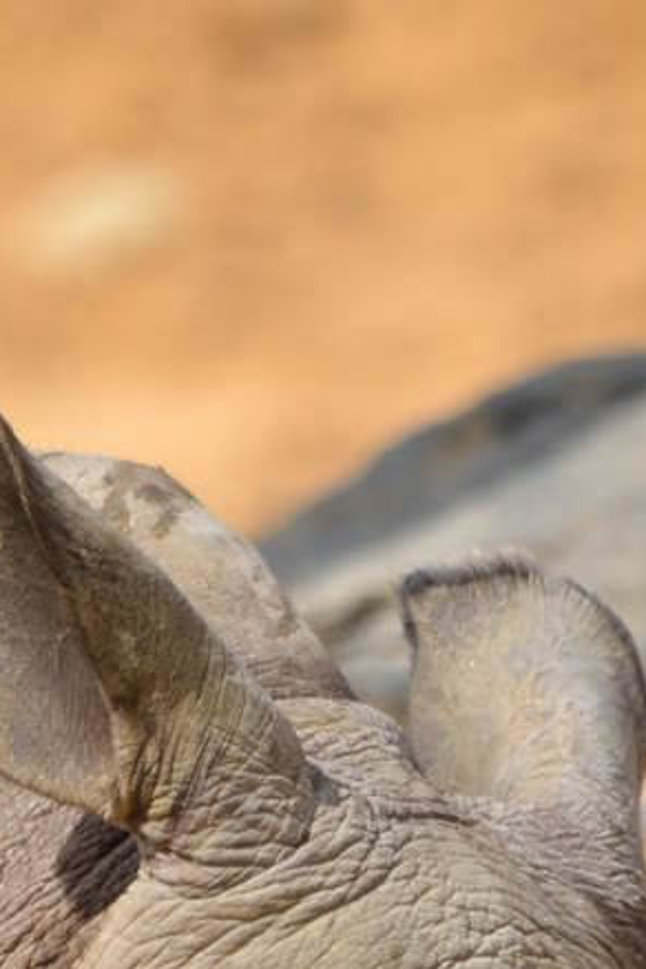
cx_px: 79
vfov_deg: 0.8
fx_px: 73692
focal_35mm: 2738
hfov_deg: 0.5
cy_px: 1204
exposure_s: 1/1000
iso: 400
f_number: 6.3
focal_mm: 500
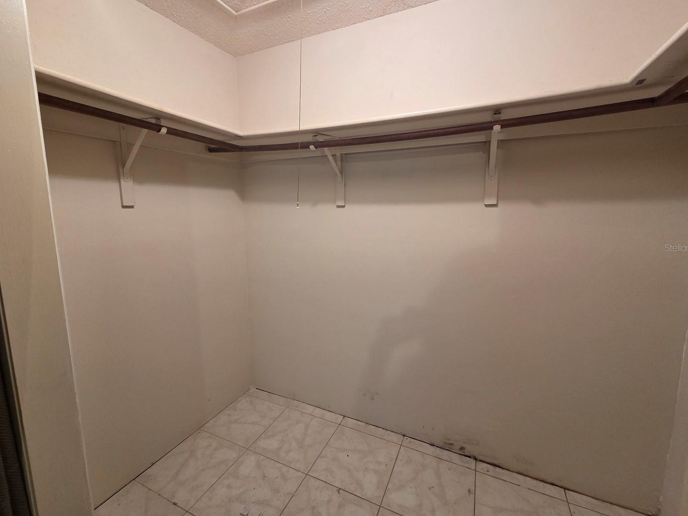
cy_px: 247
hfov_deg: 102.1
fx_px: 278
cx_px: 338
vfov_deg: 85.6
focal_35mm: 14
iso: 320
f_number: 2.2
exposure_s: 1/60
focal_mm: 2.2
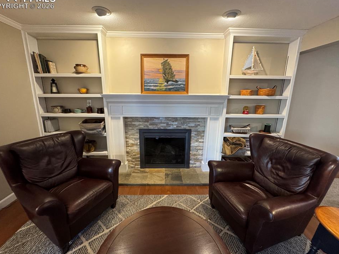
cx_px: 166
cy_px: 125
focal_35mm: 15
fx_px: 147
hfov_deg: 98.2
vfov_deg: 81.7
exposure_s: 1/60
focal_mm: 2.22
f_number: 2.2
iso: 400
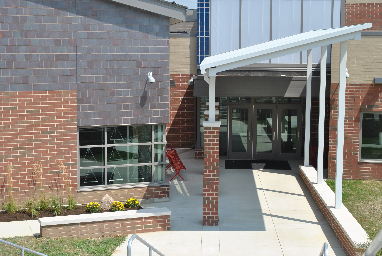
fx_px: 701
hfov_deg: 30.5
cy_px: 128
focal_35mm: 66
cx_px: 191
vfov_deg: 20.7
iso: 100
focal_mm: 44
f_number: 8
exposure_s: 1/250
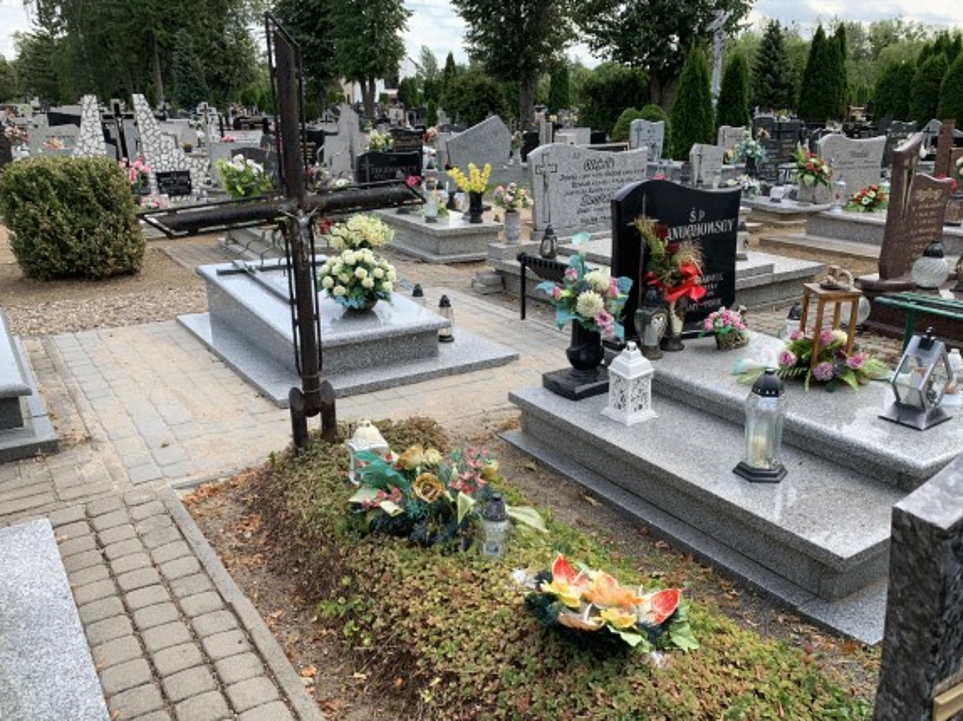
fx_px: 806
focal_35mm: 29
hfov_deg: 61.7
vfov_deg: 48.1
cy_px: 394
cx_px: 503
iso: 25
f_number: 1.8
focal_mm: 4.25
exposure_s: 1/903
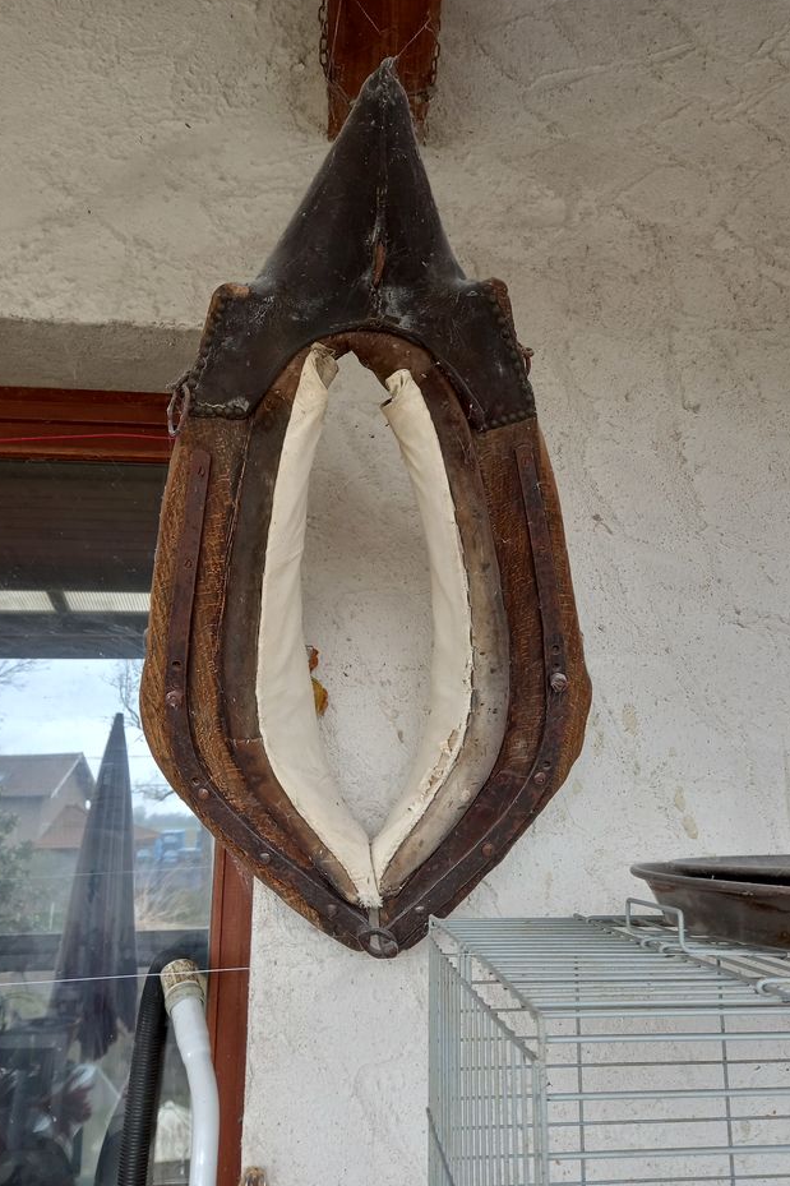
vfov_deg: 65.5
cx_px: 419
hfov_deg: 46.4
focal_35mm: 28
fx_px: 922
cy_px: 578
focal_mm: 4.6
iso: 50
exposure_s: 1/50
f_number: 2
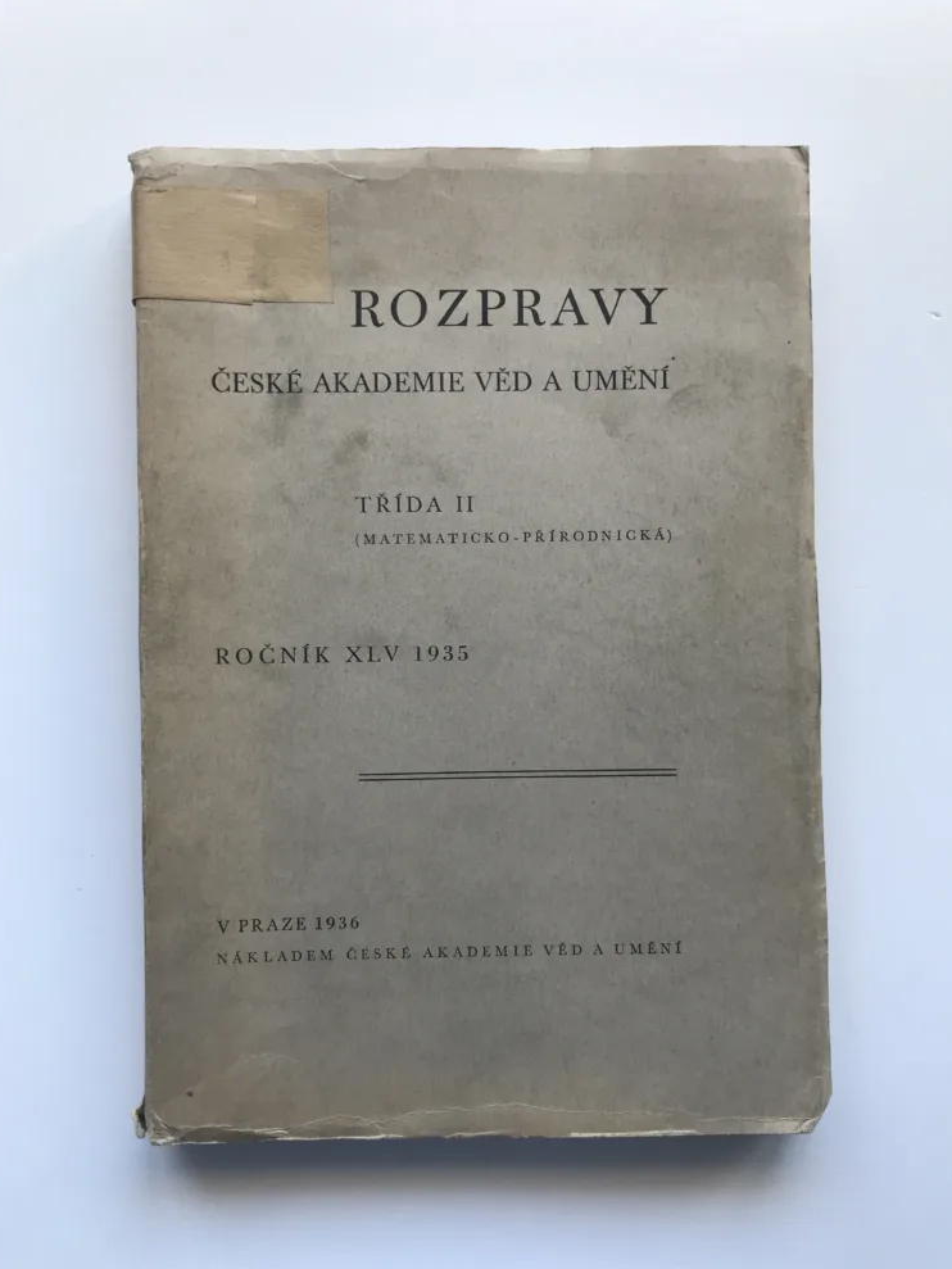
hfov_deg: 48.2
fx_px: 1063
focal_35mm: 29
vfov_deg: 61.6
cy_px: 653
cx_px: 475
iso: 32
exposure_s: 1/50
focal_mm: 3.99
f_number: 1.8
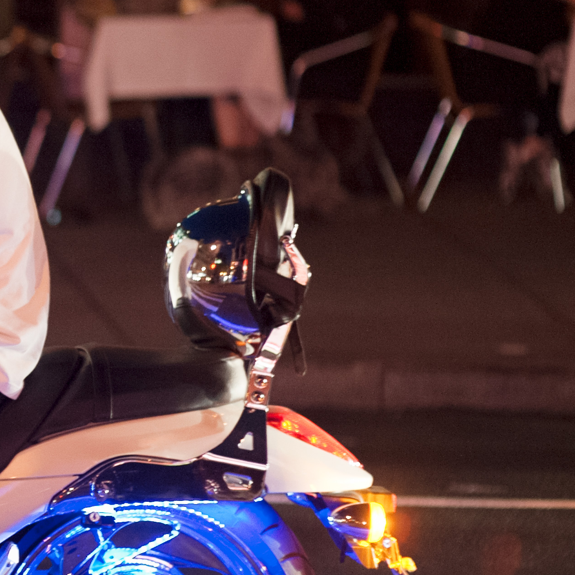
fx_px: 4567
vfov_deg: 7.2
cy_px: 195
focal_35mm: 243
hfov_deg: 7.1
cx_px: -379
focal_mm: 85
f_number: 2
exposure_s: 1/40
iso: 1600
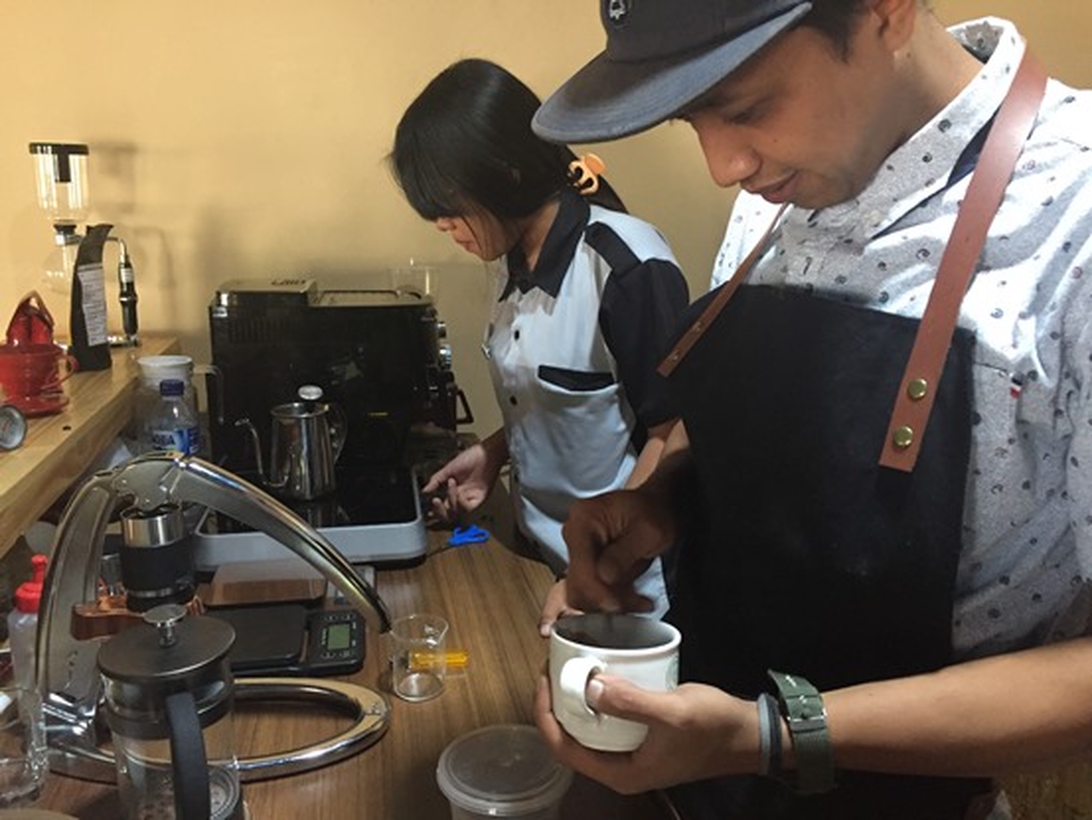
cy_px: 410
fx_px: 915
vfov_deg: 48.2
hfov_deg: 61.6
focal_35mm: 29
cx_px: 546
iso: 250
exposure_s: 1/25
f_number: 2.2
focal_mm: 4.15
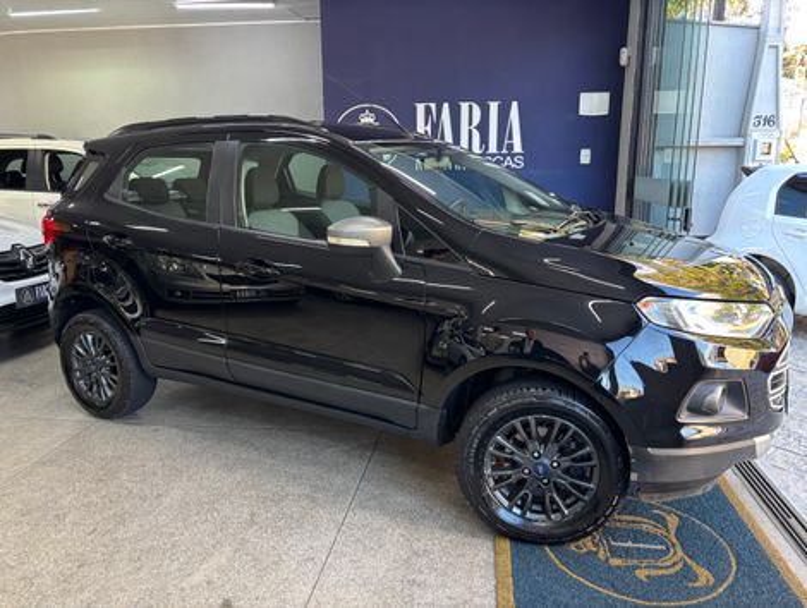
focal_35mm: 26
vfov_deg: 53.2
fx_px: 607
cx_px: 404
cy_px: 304
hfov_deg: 67.2
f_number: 1.6
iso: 160
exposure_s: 1/60
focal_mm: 5.96
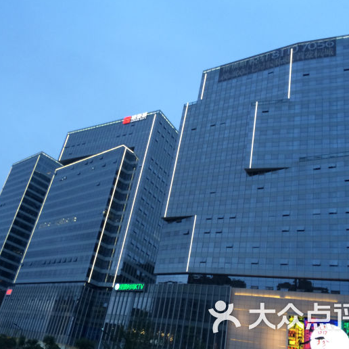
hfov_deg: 45.8
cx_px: 141
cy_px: 174
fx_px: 411
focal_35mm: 36
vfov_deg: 46.0
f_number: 2.2
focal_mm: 4.12
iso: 80
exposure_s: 1/30
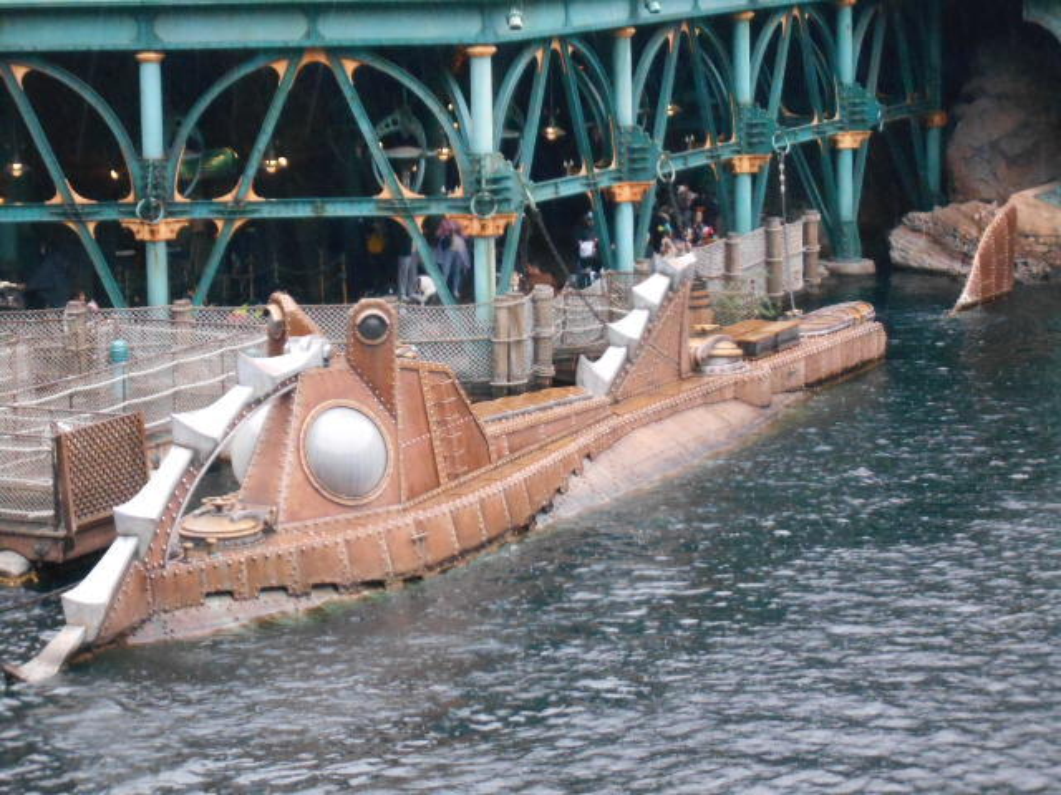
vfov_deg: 13.1
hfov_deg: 17.4
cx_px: 530
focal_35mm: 113
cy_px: 398
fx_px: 3464
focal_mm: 20.1
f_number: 6
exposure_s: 1/60
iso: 800
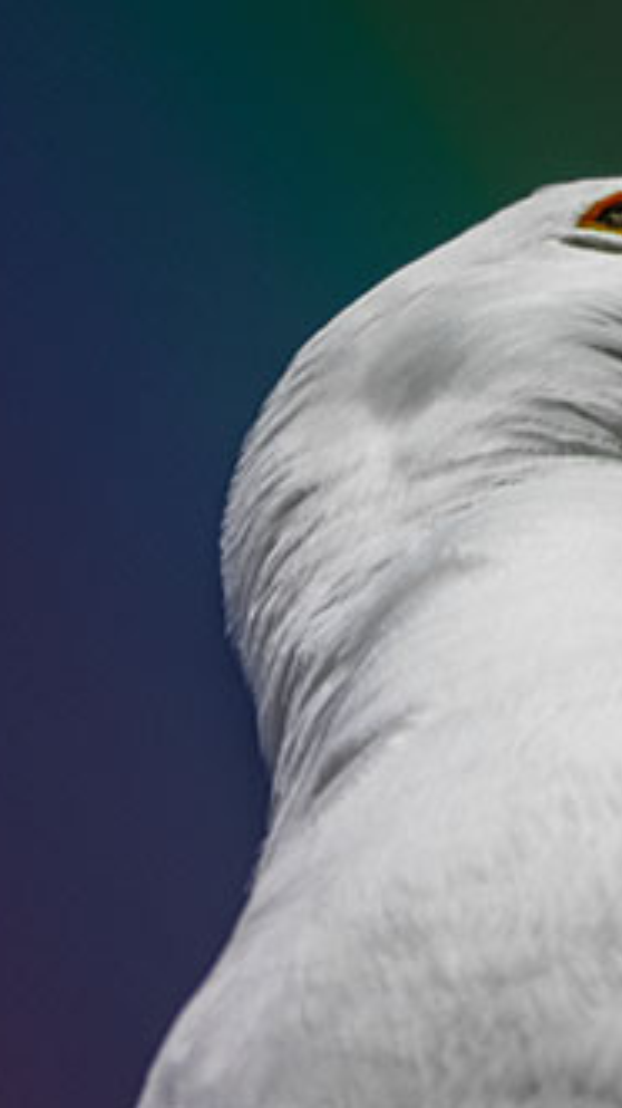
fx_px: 55723
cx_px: 736
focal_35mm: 1899
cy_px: 554
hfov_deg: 0.6
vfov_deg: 1.1
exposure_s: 1/2500
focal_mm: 1200
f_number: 13
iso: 1000
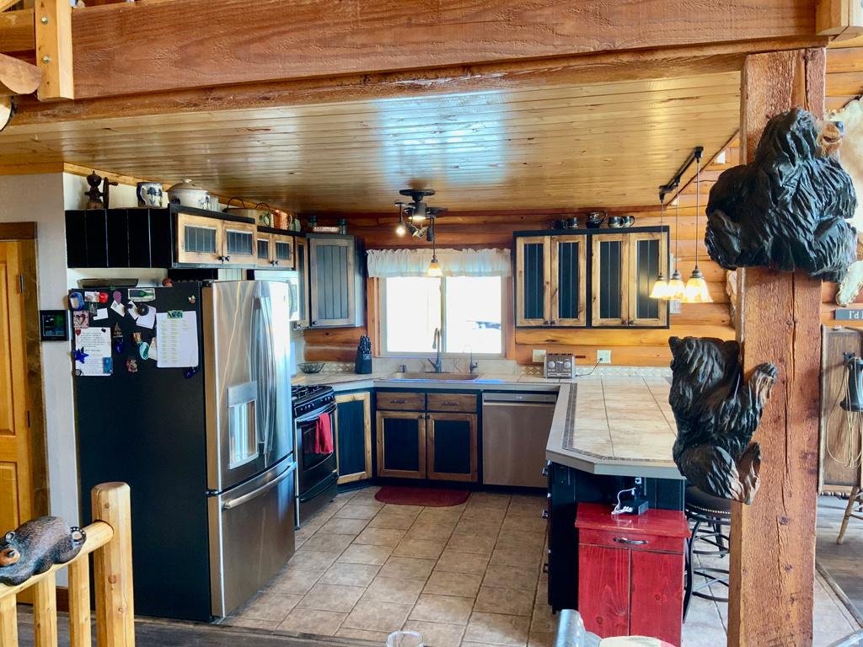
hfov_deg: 61.7
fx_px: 723
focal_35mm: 29
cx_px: 432
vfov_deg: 48.2
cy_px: 324
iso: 80
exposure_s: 1/60
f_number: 1.8
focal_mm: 3
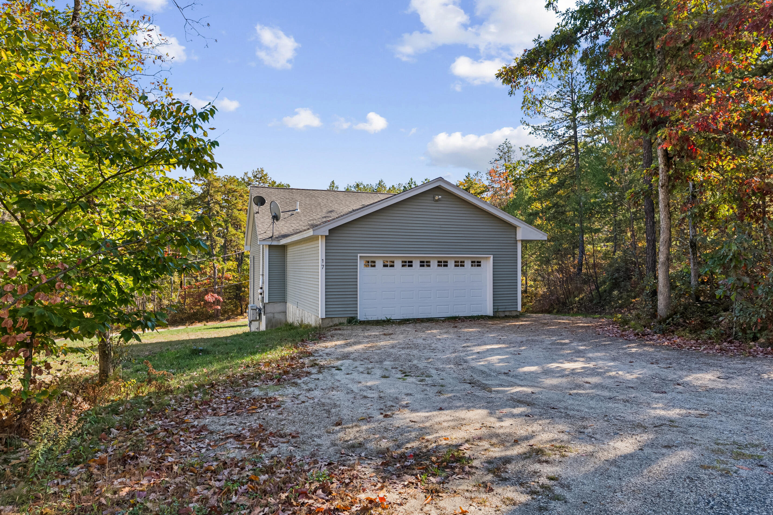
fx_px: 484
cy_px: 250
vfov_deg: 56.1
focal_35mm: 23
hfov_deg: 77.3
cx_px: 389
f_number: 7.1
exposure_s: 1/200
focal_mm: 21.5
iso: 320
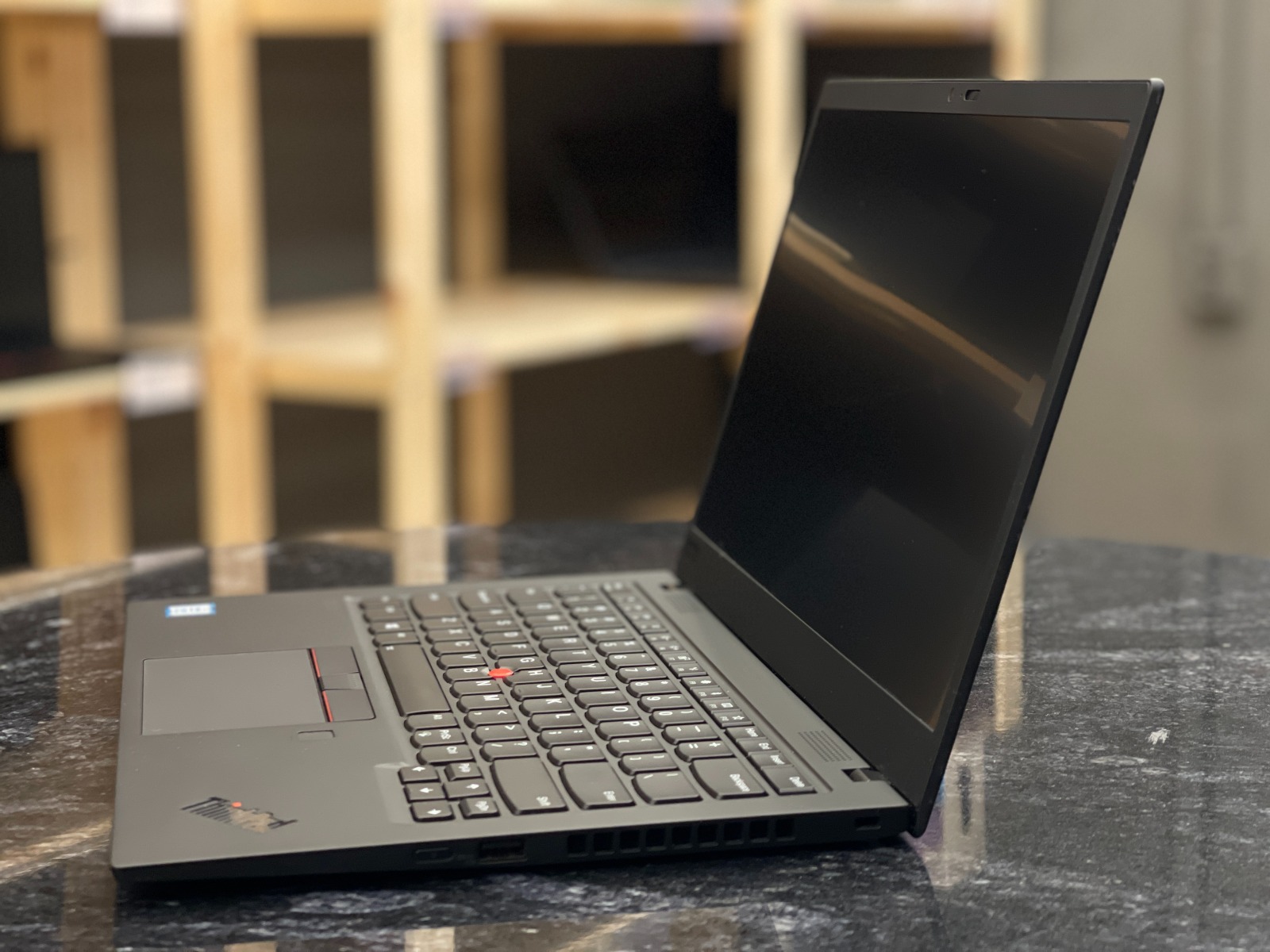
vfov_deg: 22.9
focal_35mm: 64
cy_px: 476
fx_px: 2348
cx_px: 635
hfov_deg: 30.3
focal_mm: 7.5
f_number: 2.2
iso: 250
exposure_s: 1/40
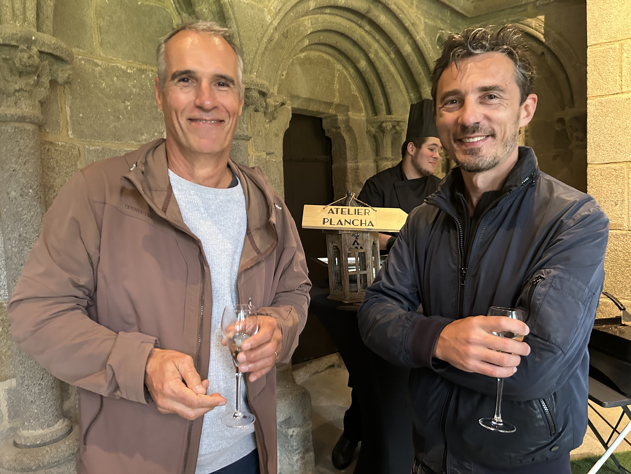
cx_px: 316
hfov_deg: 67.3
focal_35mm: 26
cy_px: 237
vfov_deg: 53.1
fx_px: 474
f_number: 1.5
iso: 500
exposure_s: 1/50
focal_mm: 5.7
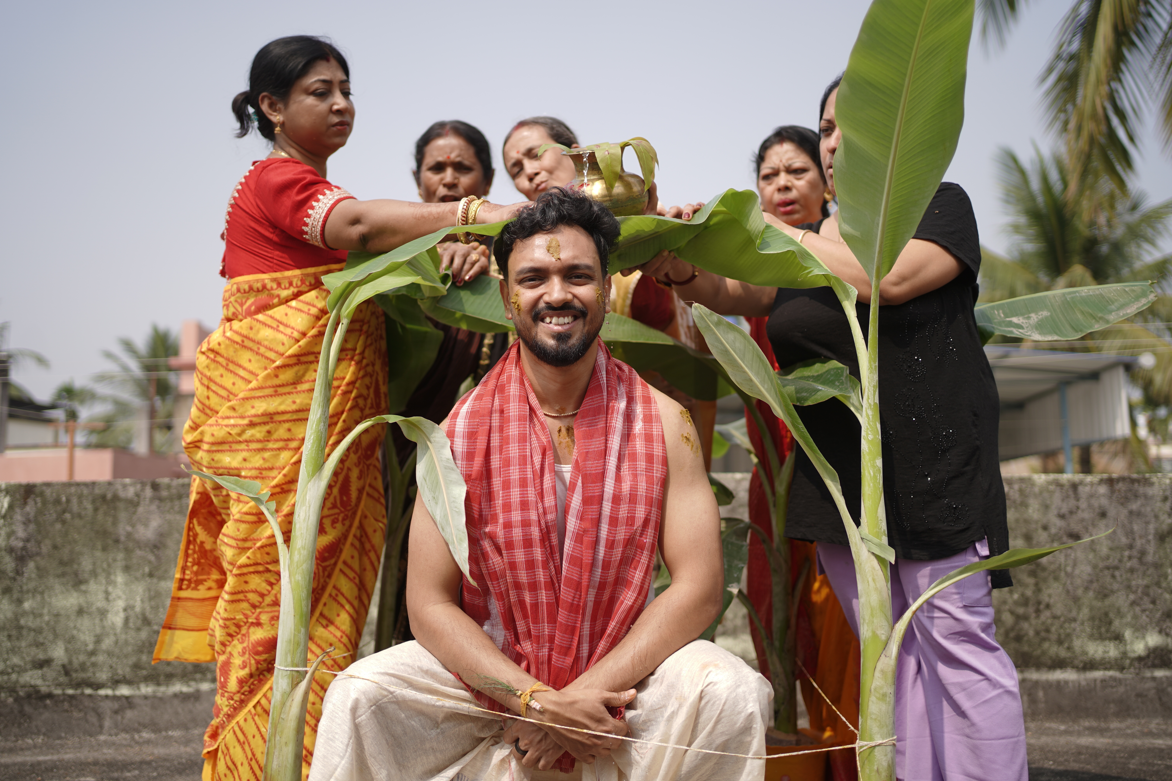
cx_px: 586
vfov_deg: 37.9
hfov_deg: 54.4
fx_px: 1139
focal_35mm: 35
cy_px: 390
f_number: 1.8
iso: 80
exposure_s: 1/2500
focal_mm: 35
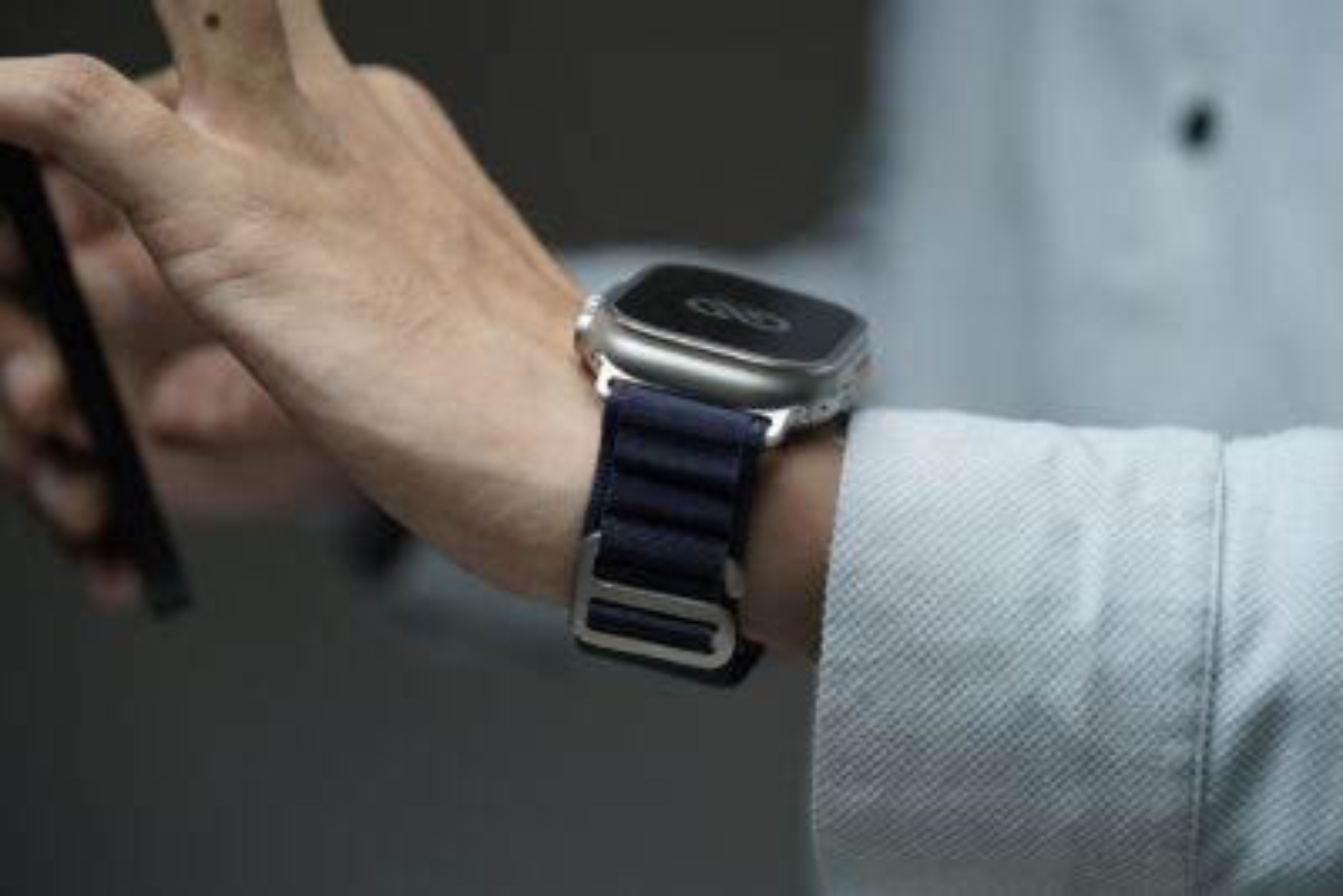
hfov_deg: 22.6
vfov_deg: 15.2
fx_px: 3359
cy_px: 448
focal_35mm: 90
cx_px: 672
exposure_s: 1/90
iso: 1600
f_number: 4
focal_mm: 90
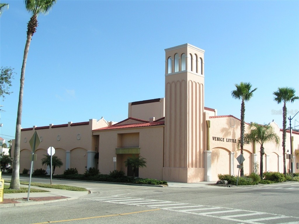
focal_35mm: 41
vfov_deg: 35.1
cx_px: 150
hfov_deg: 45.8
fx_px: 354
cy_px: 112
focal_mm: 6.3
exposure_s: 1/400
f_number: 5.6
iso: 50
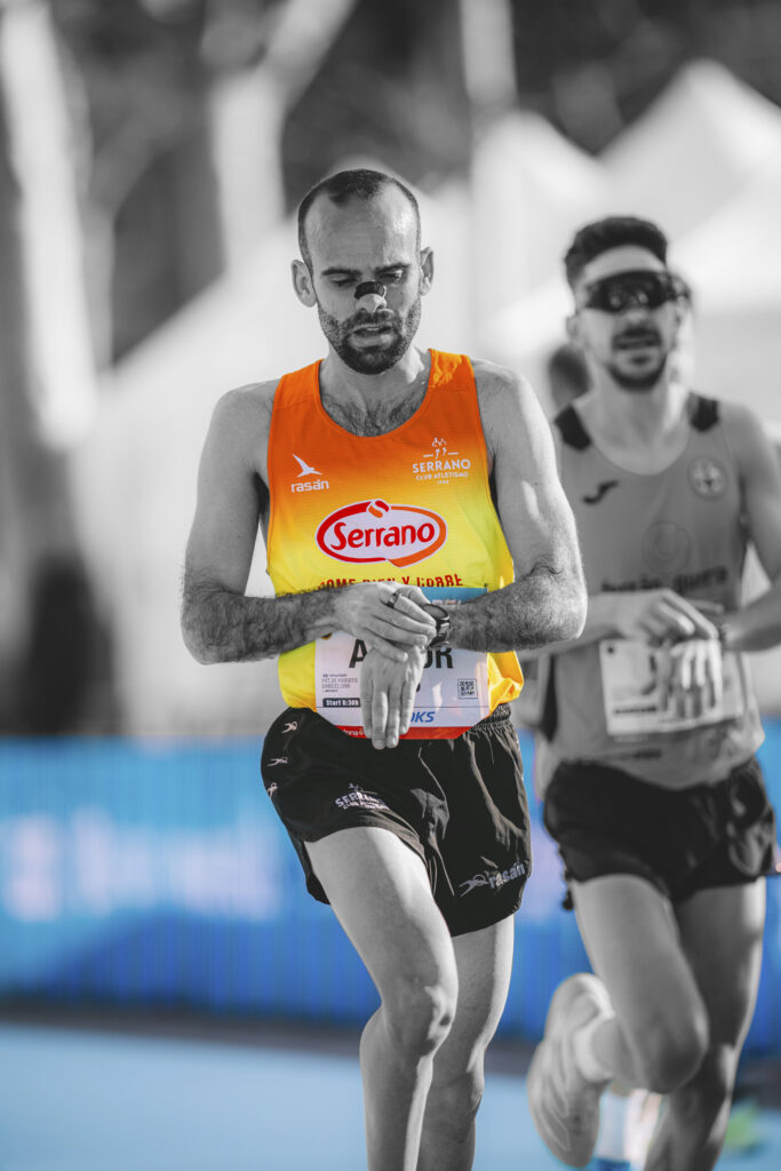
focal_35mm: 300
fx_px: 9758
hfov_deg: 4.6
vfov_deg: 6.9
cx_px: 390
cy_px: 586
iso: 400
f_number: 2.8
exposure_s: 1/2500
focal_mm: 300
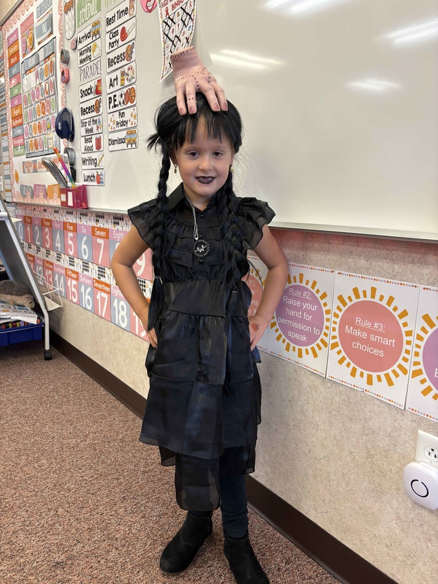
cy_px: 292
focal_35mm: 26
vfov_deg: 67.3
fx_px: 439
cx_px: 219
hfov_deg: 53.1
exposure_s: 1/60
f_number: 1.6
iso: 100
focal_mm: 5.96
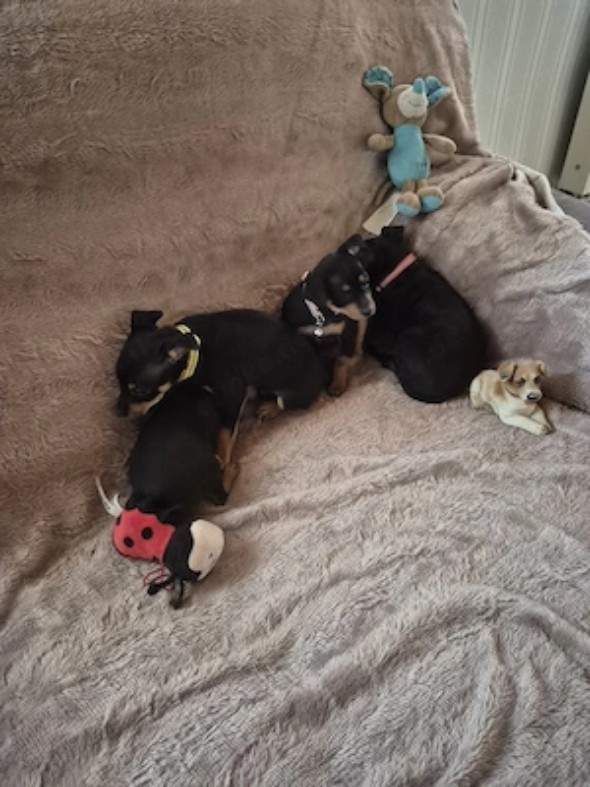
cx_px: 295
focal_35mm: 23
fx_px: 523
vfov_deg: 73.9
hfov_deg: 58.9
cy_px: 394
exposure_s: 1/33
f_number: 1.8
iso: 1600
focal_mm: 5.4
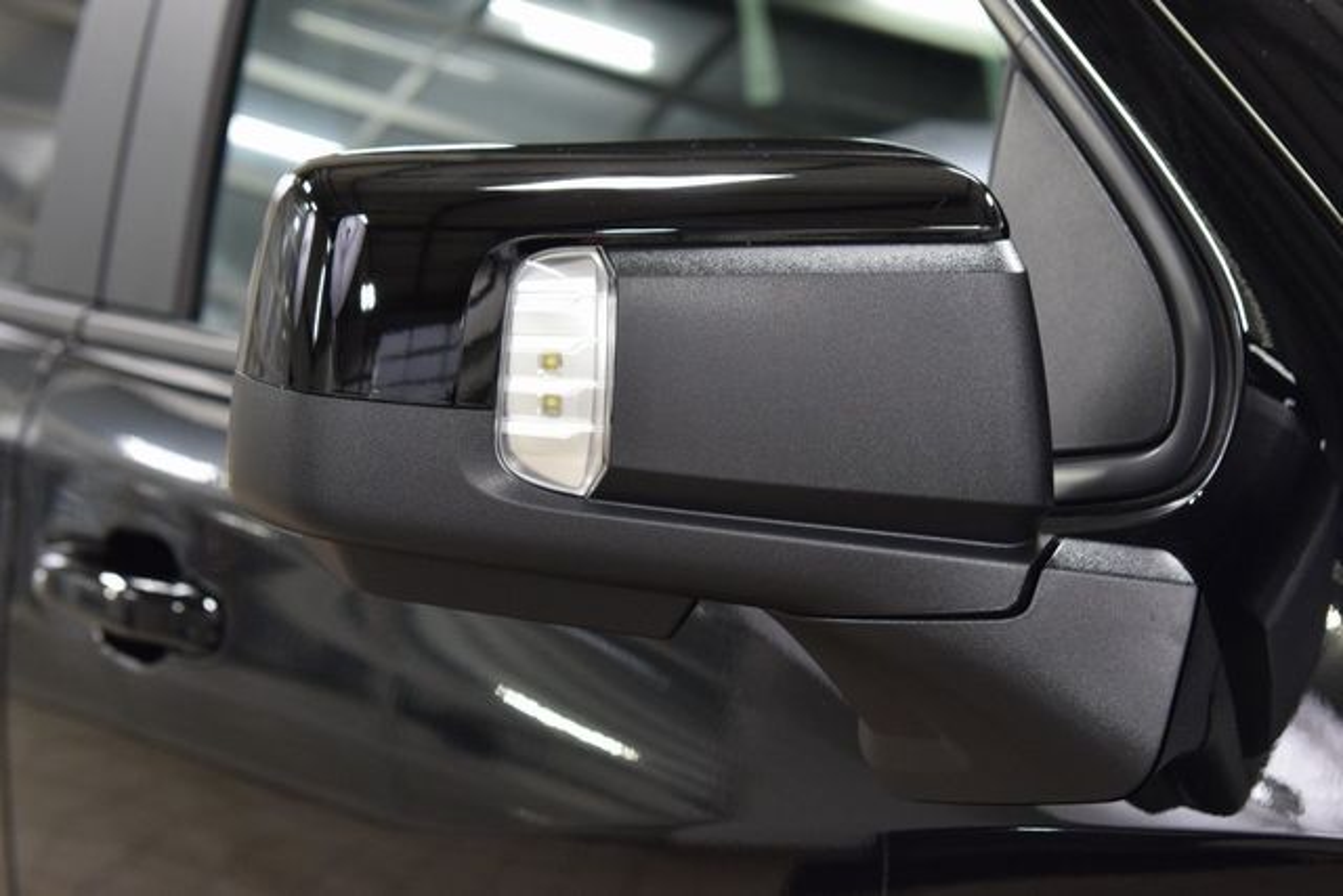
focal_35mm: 68
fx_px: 2519
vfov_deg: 20.2
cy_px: 448
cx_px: 672
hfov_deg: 29.9
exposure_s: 1/60
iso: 1600
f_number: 4.5
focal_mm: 45
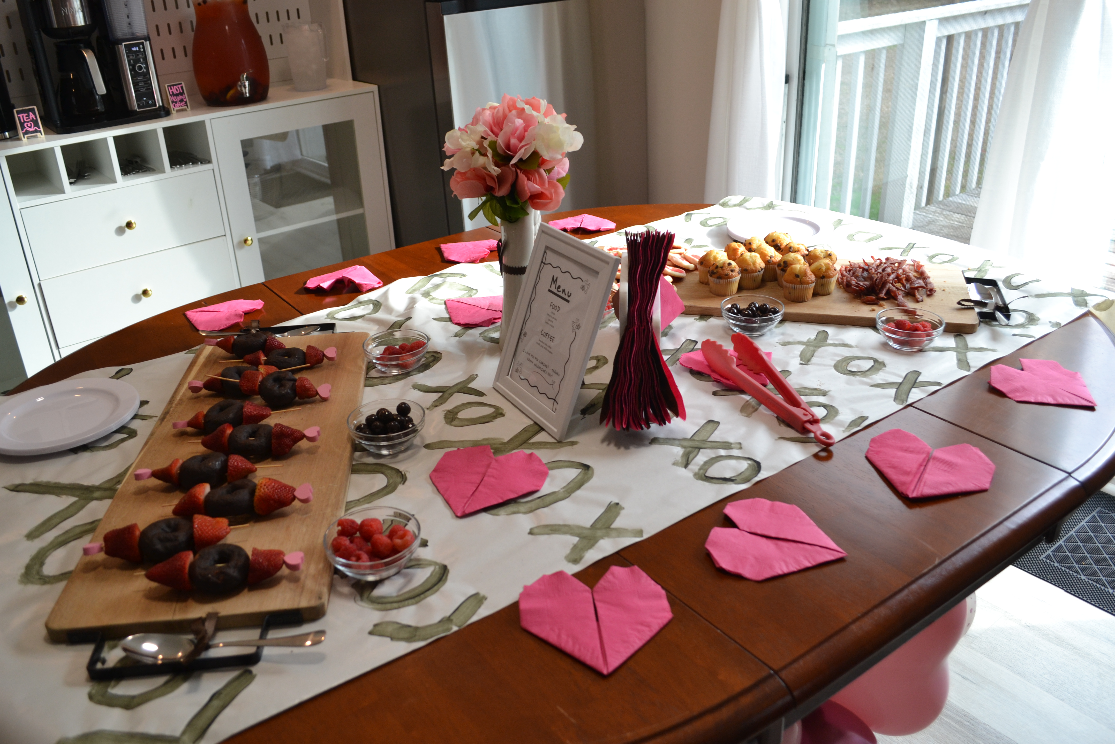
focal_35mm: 30
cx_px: 558
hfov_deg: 61.9
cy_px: 372
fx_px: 929
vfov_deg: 43.6
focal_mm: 20
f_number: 5
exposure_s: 1/100
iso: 400
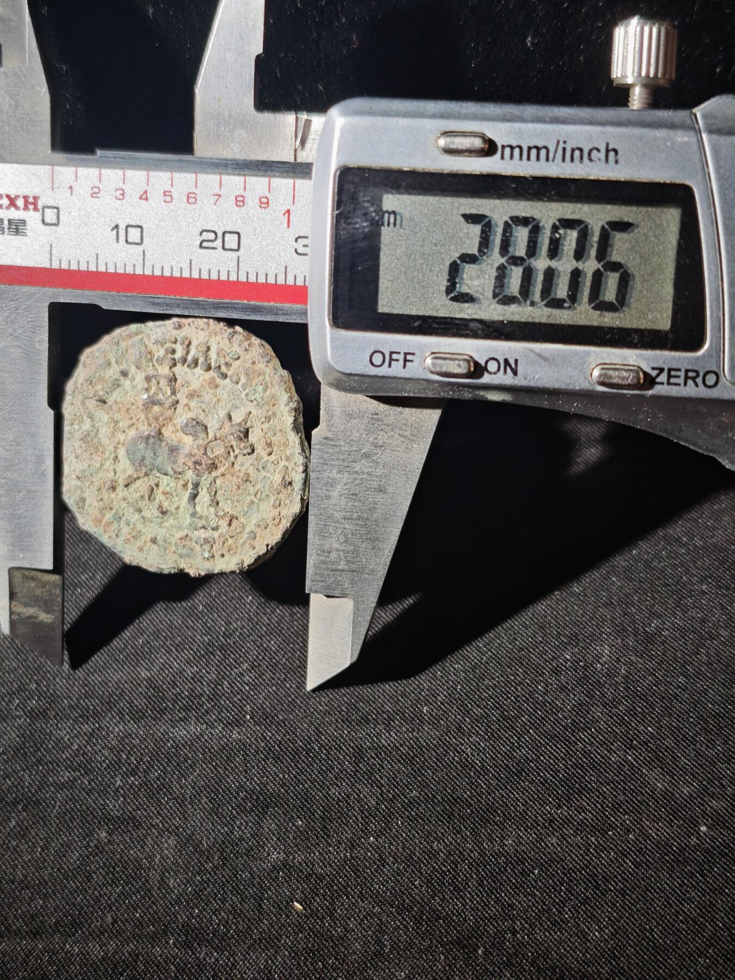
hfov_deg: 29.1
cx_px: 368
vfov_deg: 38.2
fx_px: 1416
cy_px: 490
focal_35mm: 50
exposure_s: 1/104
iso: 50
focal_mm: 5.85
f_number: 1.63
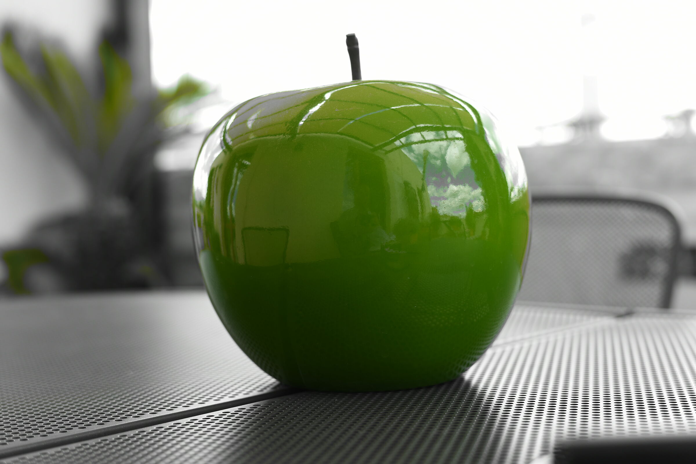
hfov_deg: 34.5
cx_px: 348
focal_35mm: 58
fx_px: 1122
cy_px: 232
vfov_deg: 23.4
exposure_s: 1/160
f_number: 3.2
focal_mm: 58
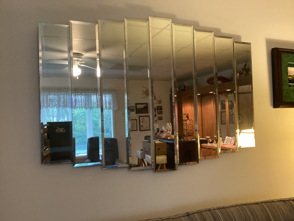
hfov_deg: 58.3
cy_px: 110
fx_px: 263
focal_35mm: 31
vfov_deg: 45.4
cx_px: 147
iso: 320
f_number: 2.4
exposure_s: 1/50
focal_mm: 3.3
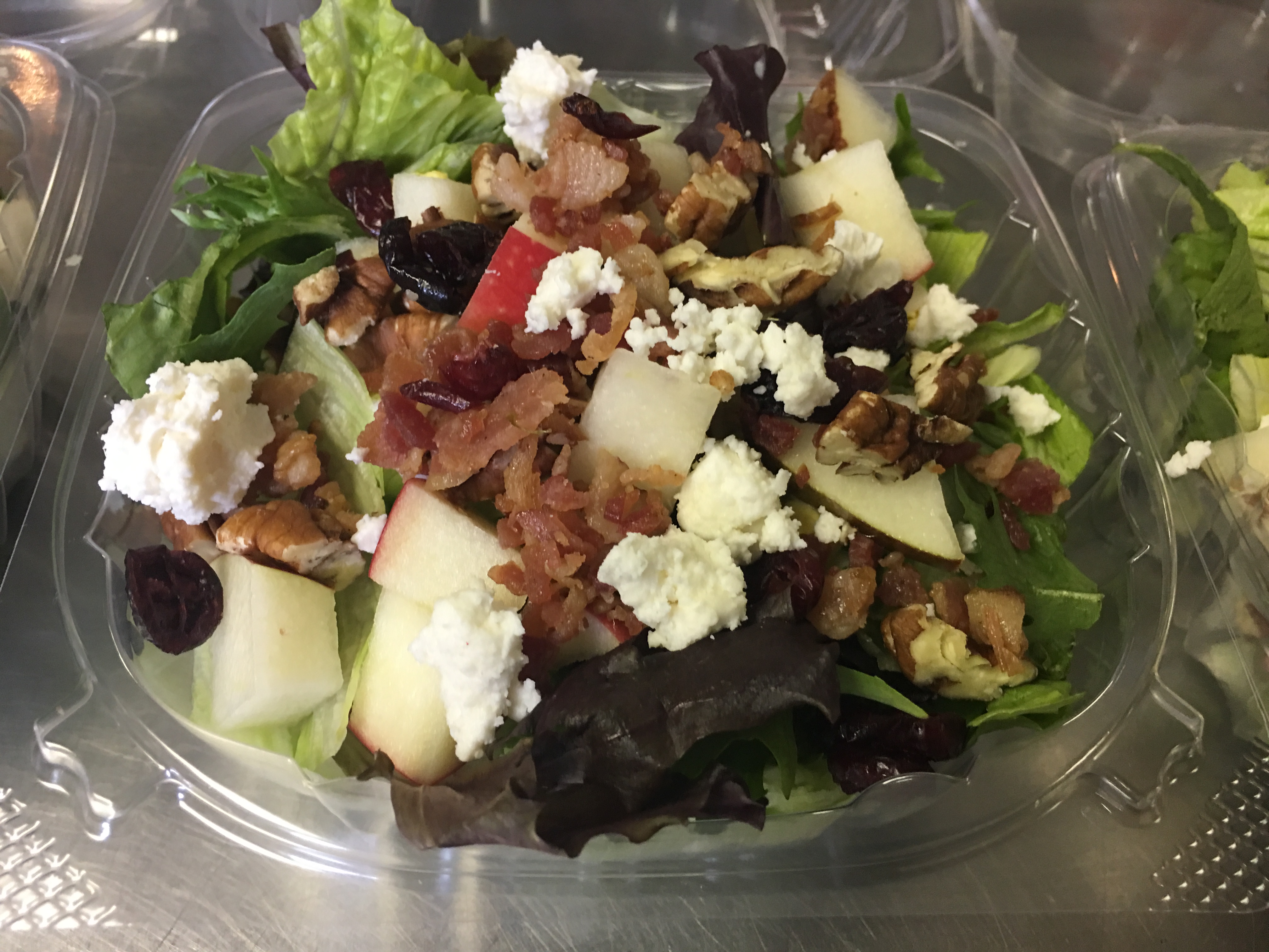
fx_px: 1063
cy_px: 476
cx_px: 634
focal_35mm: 29
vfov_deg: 48.2
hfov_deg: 61.7
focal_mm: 4.15
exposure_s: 1/15
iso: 50
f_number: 2.2
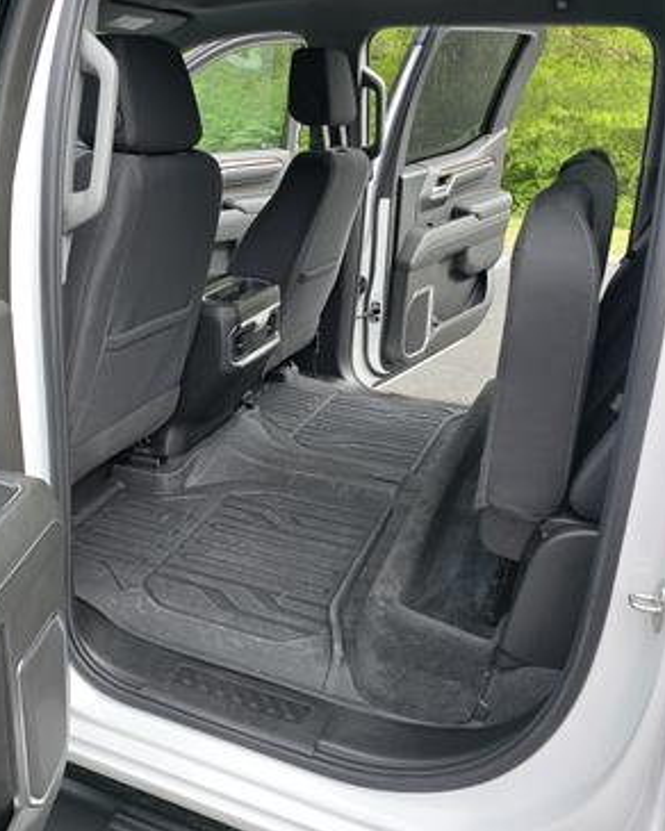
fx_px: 763
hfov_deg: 46.7
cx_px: 251
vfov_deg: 57.2
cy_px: 405
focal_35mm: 31
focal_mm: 6.3
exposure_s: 1/180
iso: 16
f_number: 1.7
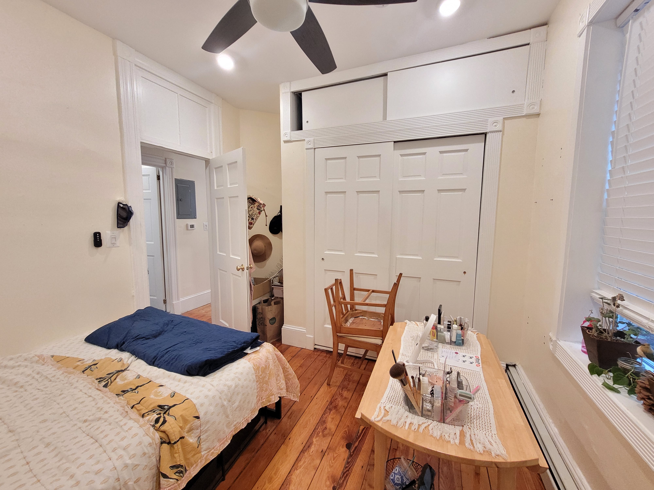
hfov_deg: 106.2
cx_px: 327
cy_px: 245
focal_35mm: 13
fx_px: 246
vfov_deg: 89.9
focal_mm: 1.74
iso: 400
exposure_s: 1/59
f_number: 2.2
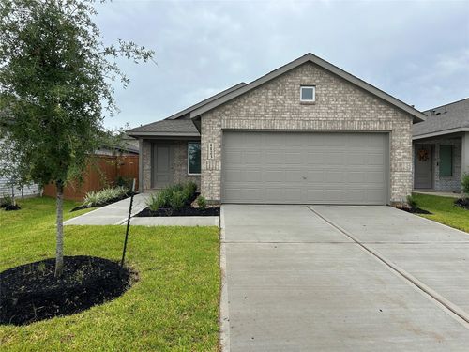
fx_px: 352
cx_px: 234
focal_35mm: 26
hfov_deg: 67.3
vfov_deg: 53.1
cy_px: 176
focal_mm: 5.7
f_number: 1.5
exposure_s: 1/2513
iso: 50
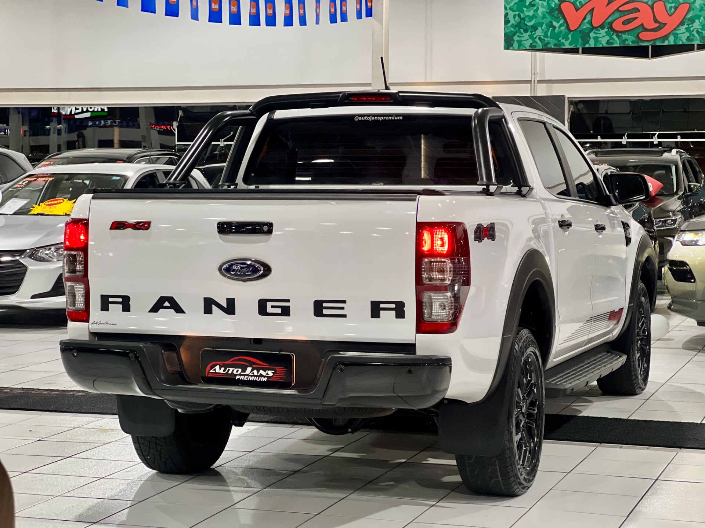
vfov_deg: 19.1
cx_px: 352
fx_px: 1568
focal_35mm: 77
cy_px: 264
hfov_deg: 25.3
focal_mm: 9
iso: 400
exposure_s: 1/40
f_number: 2.8
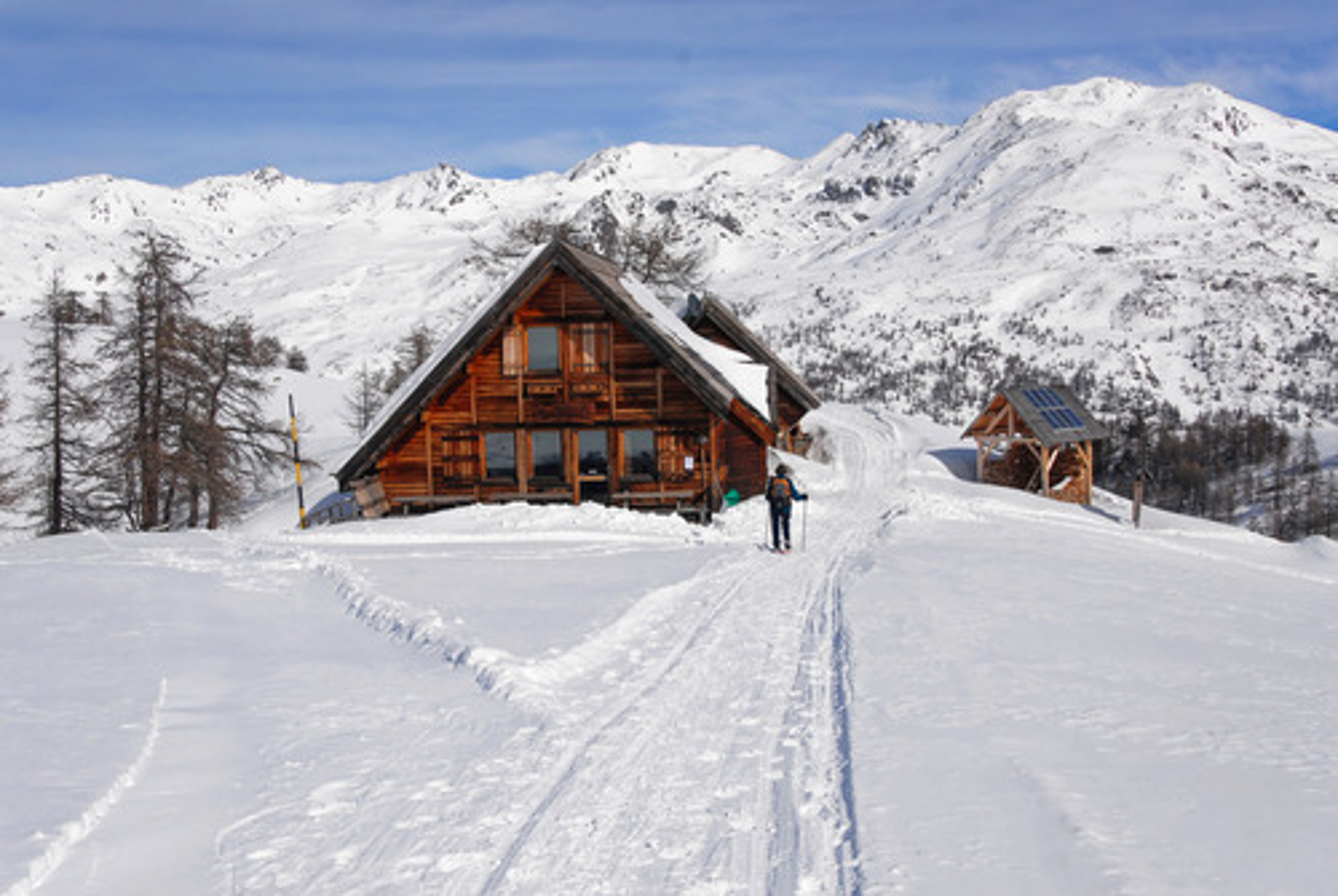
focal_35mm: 38
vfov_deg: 35.6
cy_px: 448
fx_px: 1396
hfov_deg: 51.2
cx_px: 669
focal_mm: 25
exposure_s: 1/400
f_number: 10
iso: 200
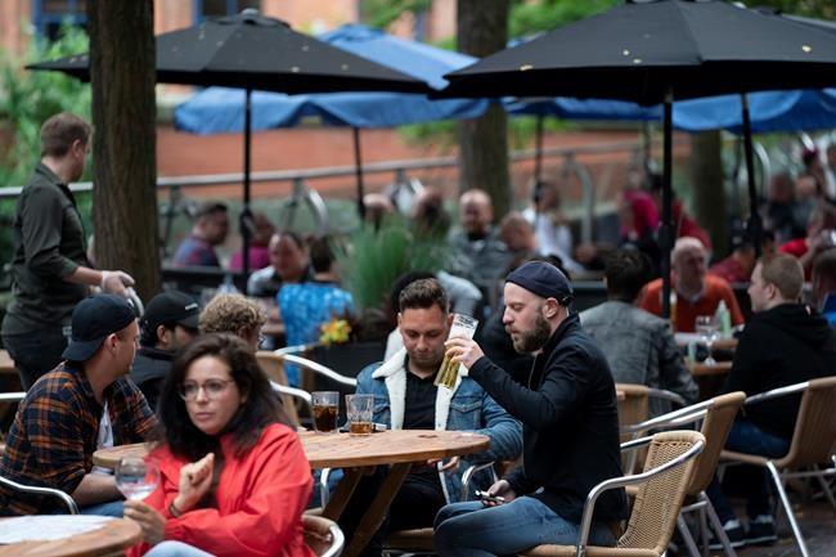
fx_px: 3691
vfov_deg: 8.6
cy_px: 278
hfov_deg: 12.9
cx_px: 418
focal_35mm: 159
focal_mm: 159
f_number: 3.2
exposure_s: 1/640
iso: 3200
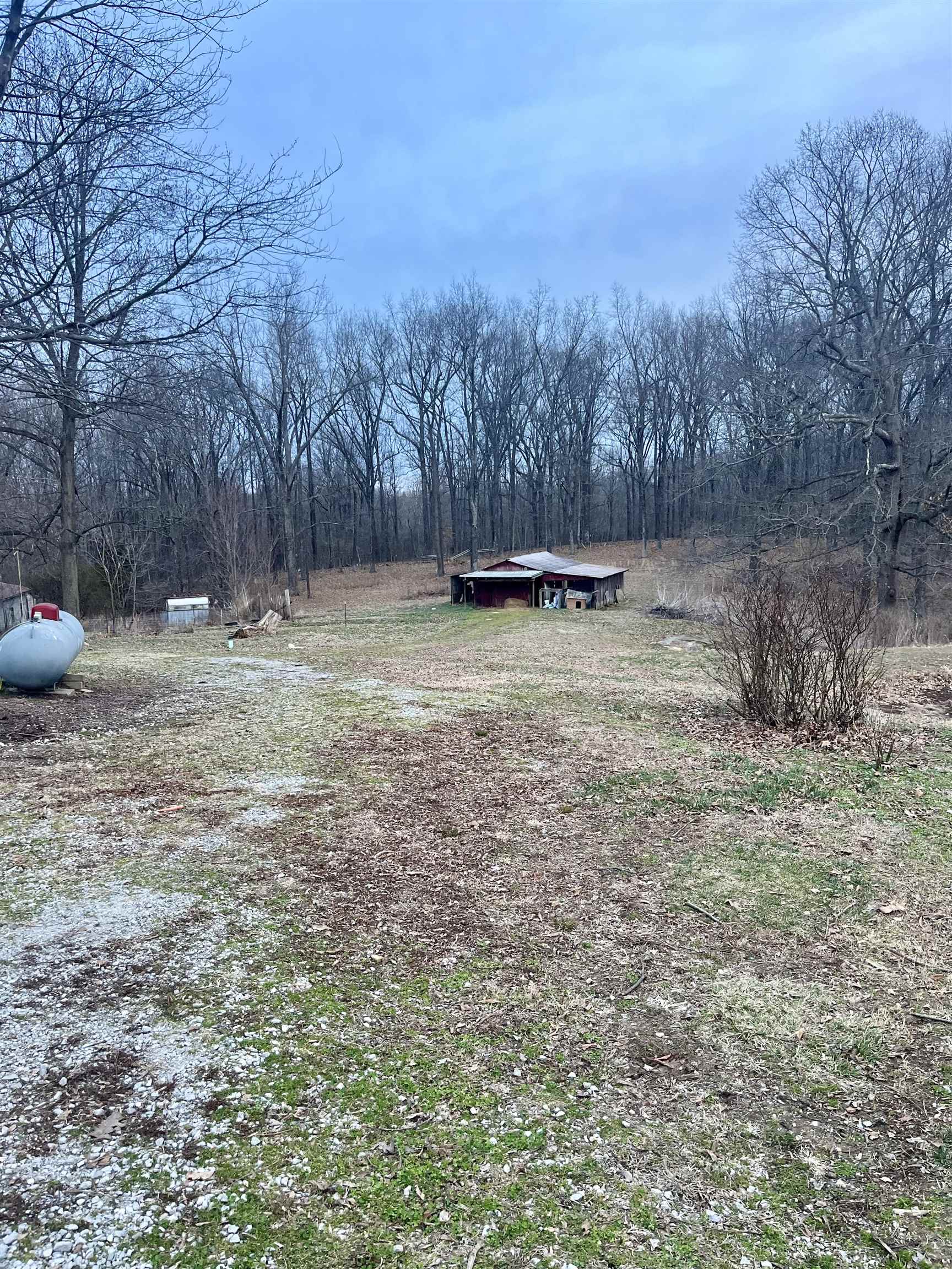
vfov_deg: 67.3
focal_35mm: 26
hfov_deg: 53.1
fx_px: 953
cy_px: 634
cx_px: 476
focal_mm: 5.1
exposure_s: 1/122
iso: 80
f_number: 1.6
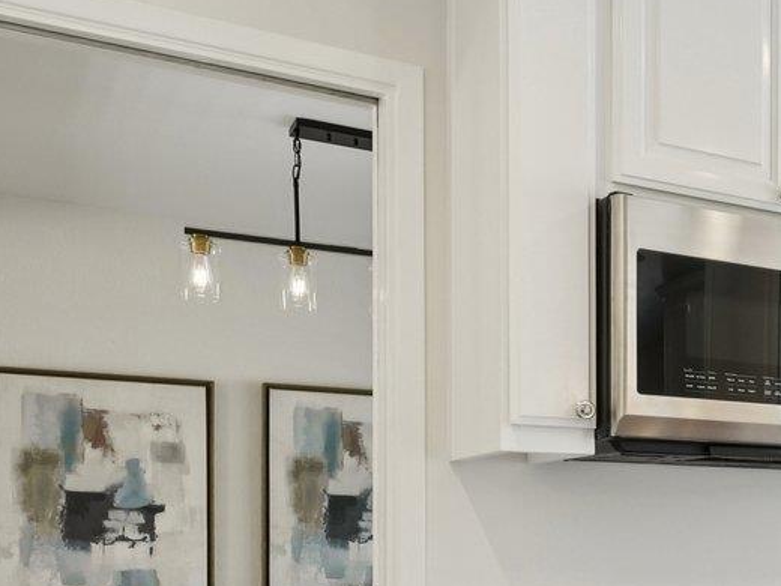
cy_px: 573
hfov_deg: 28.6
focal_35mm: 53
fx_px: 1196
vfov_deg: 26.2
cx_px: 1051
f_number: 8
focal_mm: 14
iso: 640
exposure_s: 1/60
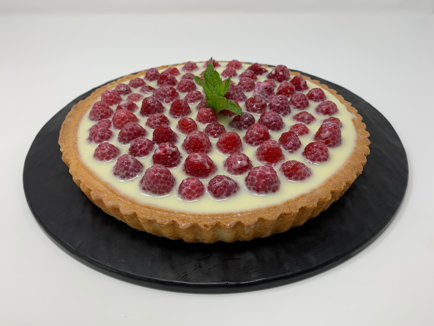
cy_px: 163
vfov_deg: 53.1
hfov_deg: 67.3
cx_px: 217
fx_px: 326
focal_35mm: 26
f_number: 1.8
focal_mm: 4.25
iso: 25
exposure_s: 1/122
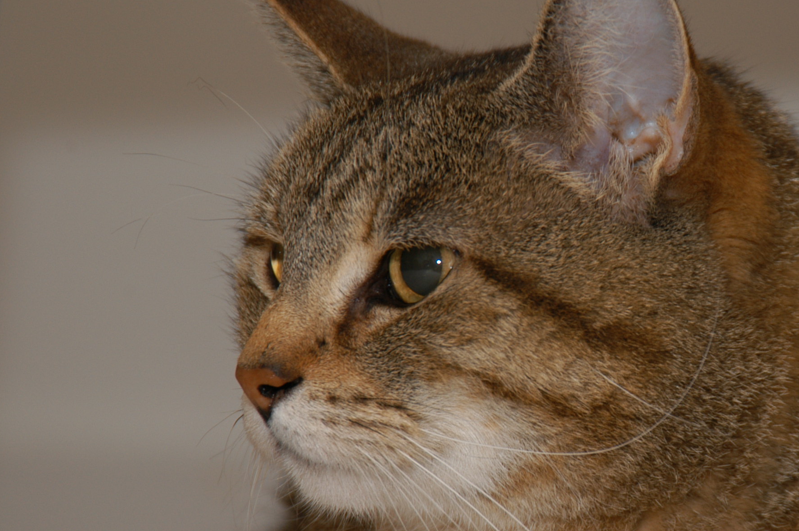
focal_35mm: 305
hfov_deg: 6.8
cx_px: 630
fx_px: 6763
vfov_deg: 4.5
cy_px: 349
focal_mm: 120
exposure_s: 1/60
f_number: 5.6
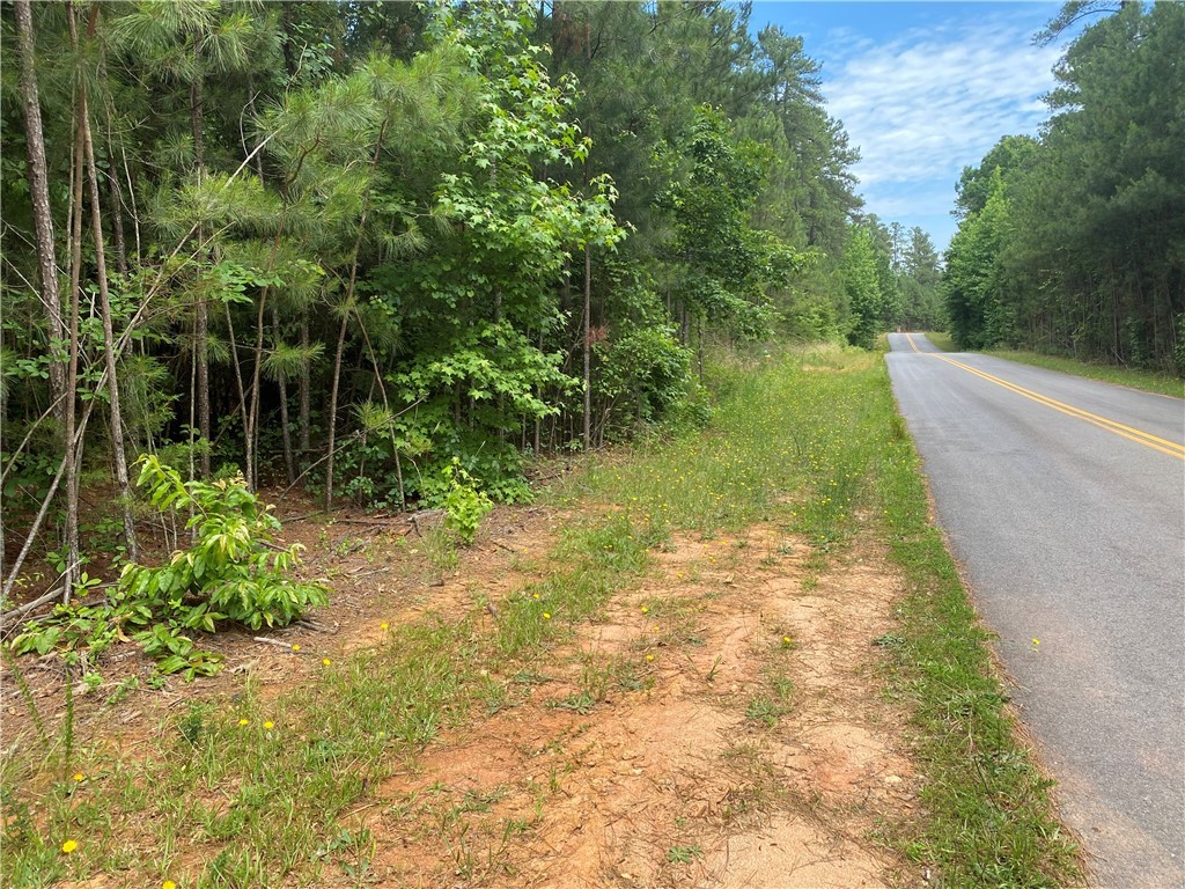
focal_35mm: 26
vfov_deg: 53.1
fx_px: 890
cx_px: 592
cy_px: 444
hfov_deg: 67.3
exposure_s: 1/706
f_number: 1.8
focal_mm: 4.25
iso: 32
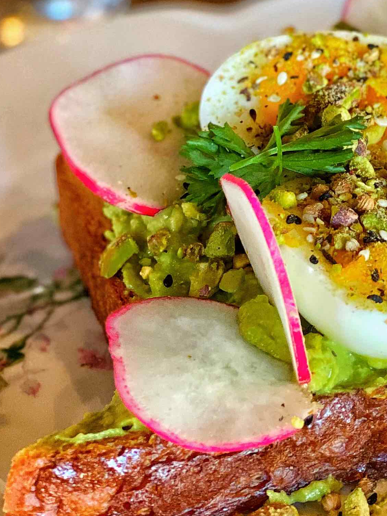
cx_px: 277
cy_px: 67
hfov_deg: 10.7
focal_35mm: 139
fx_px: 2072
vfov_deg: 14.1
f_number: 2
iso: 250
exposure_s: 1/40
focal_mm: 6
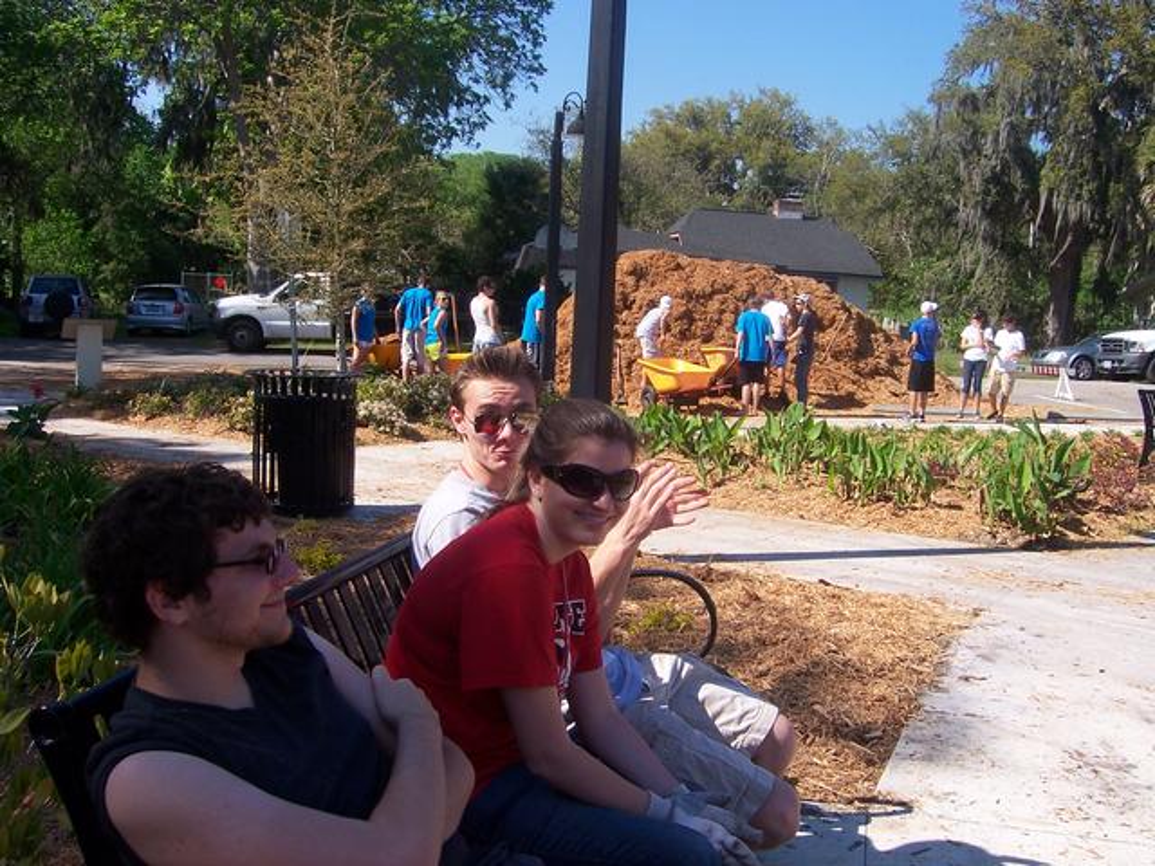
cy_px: 433
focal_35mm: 36
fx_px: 1201
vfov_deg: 39.7
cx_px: 578
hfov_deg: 51.4
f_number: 4.8
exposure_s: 1/350
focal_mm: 6
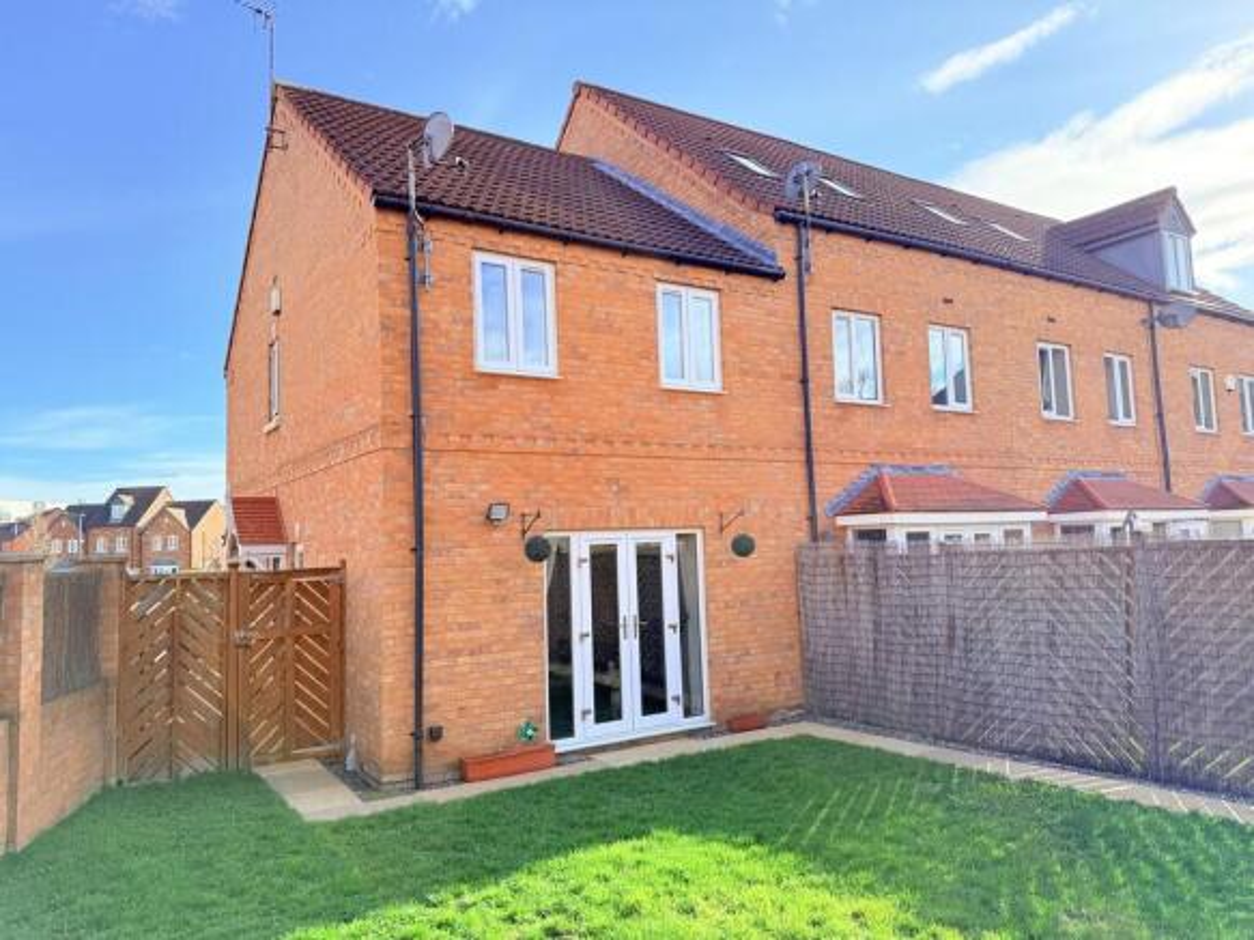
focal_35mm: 24
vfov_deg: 56.8
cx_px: 627
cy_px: 470
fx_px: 869
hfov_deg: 71.6
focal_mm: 6.76
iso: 100
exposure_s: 1/2232
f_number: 1.78
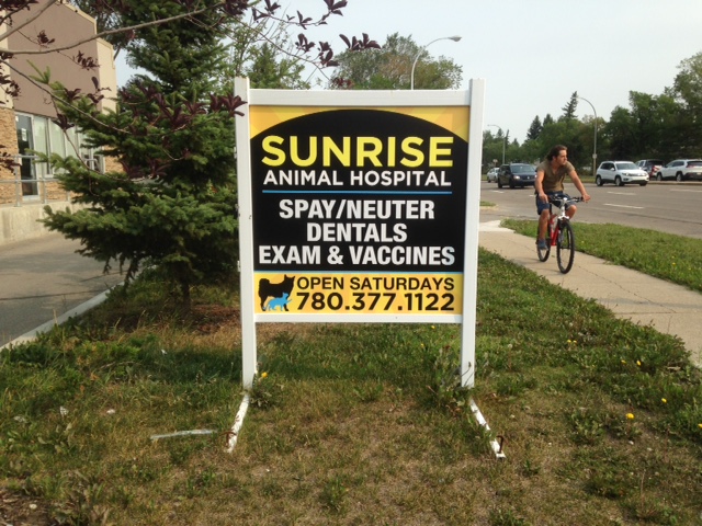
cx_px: 351
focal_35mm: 33
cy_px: 263
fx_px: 669
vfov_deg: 42.9
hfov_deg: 55.4
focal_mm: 4.12
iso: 50
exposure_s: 1/1063
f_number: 2.4
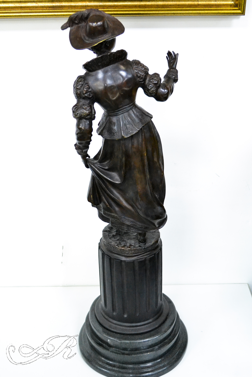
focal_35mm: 42
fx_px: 441
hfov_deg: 31.9
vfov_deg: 46.4
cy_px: 188
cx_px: 126
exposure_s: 1/60
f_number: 5.6
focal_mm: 28
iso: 3200
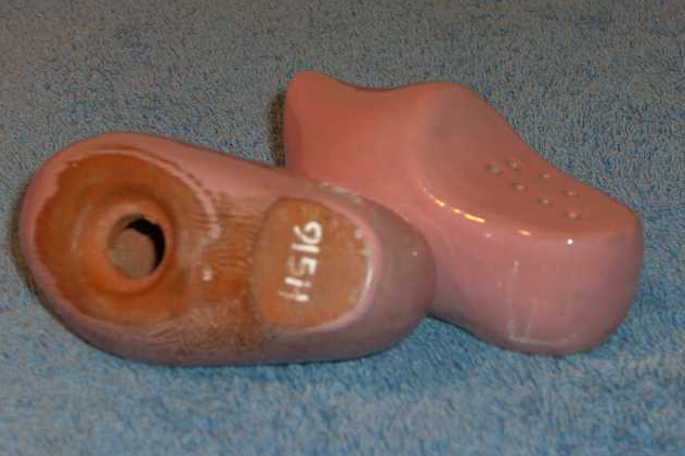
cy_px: 230
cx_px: 339
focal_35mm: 98
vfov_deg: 14.0
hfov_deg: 20.8
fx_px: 1864
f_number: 4.8
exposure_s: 1/30
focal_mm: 19.4
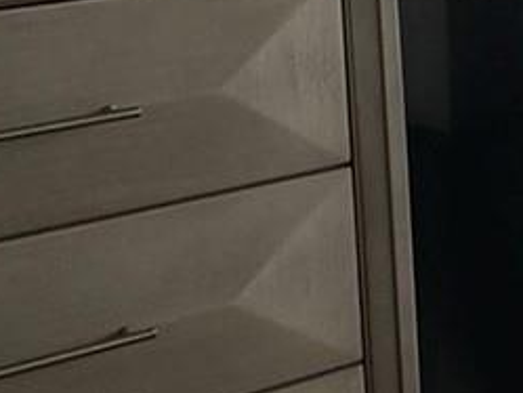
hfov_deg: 17.5
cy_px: -216
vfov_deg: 15.1
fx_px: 1360
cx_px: 945
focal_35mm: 90
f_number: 2.2
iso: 40
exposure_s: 1/208
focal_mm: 2.22
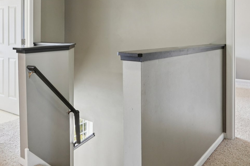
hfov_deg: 53.3
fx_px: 236
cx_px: 62
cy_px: 37
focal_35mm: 34
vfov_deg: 37.6
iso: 400
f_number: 6.3
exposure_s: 1/25
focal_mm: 16
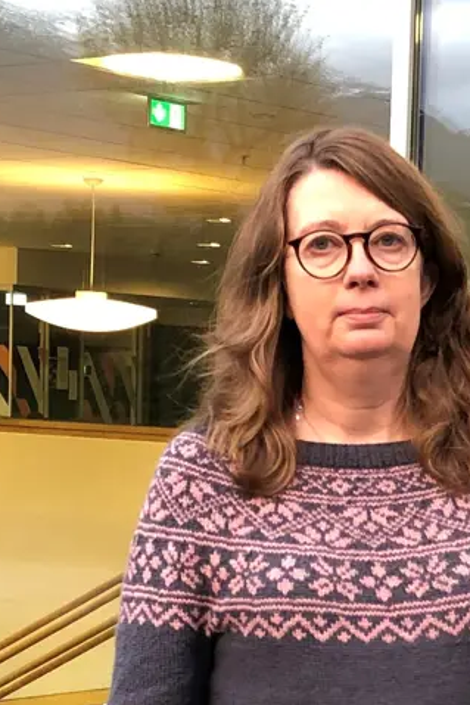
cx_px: 379
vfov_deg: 49.5
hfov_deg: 33.2
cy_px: 352
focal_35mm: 39
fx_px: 763
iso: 40
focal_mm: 3.99
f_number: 1.8
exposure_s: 1/25
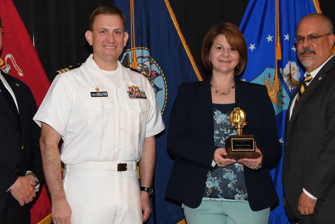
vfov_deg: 14.6
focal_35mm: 93
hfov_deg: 21.9
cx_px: 166
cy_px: 174
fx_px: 865
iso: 400
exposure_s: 1/60
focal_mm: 32
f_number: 5.6
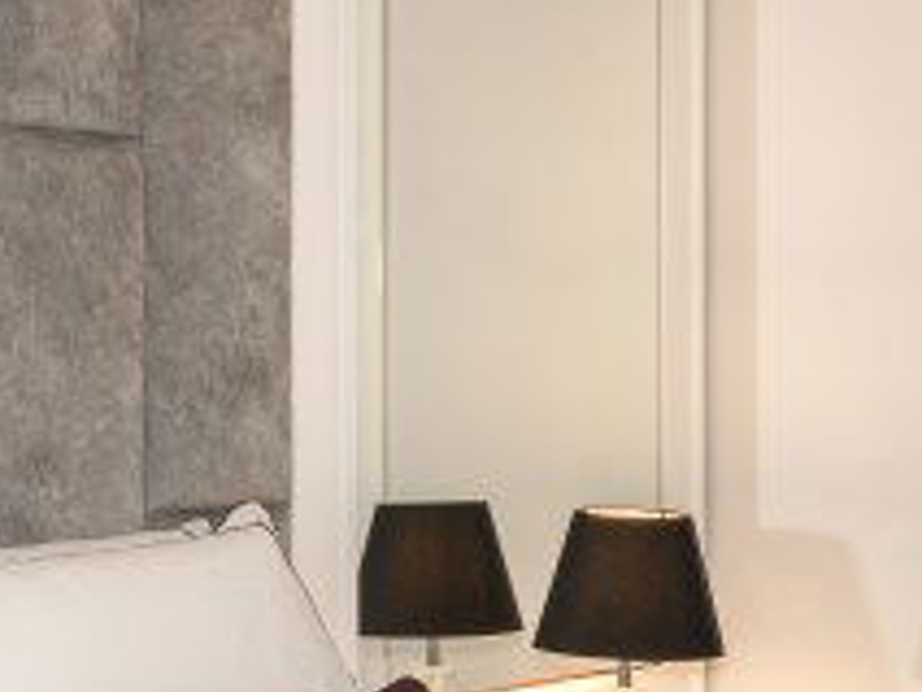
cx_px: 683
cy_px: 376
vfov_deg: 15.9
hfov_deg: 20.9
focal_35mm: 93
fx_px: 2477
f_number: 10
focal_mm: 16
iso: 100
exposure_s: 1/4
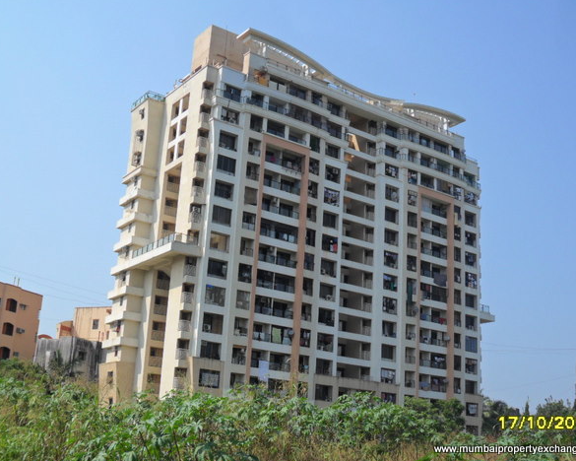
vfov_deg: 32.1
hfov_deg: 39.5
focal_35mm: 47
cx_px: 308
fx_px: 801
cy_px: 231
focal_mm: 7.8
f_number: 4.5
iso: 100
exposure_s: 1/750
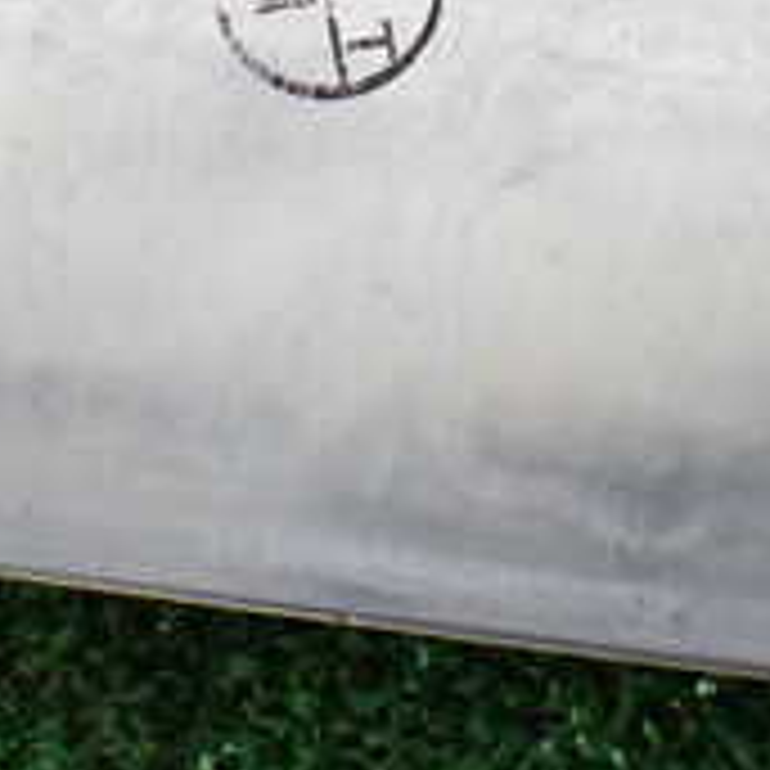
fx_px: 2340
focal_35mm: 93
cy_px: -117
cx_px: 338
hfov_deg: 18.7
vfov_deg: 17.9
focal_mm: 5.4
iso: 800
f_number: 2.3
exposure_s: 1/100
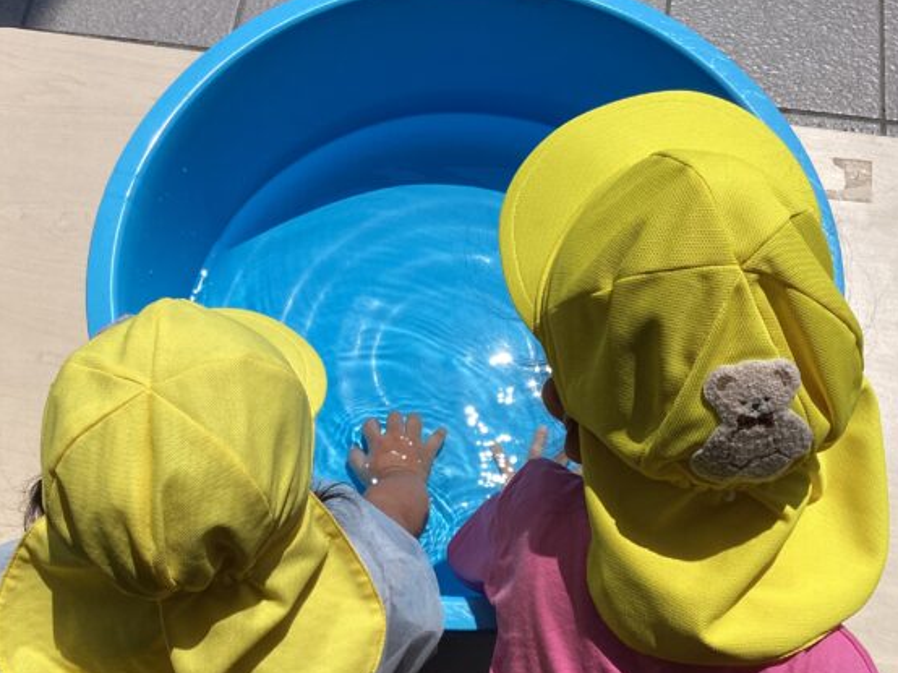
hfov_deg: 43.8
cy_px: 449
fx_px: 1115
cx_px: 412
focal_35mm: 43
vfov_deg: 33.3
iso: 25
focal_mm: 3.3
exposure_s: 1/3401
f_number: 2.4
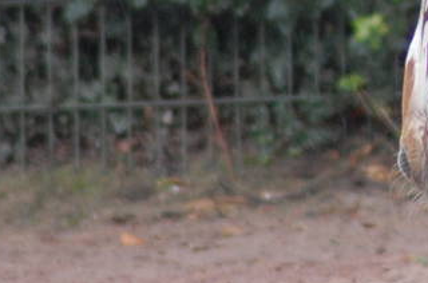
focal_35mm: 2103
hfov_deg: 1.0
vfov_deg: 0.7
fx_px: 24952
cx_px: 671
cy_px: -240
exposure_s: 1/160
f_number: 5.6
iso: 800
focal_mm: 280
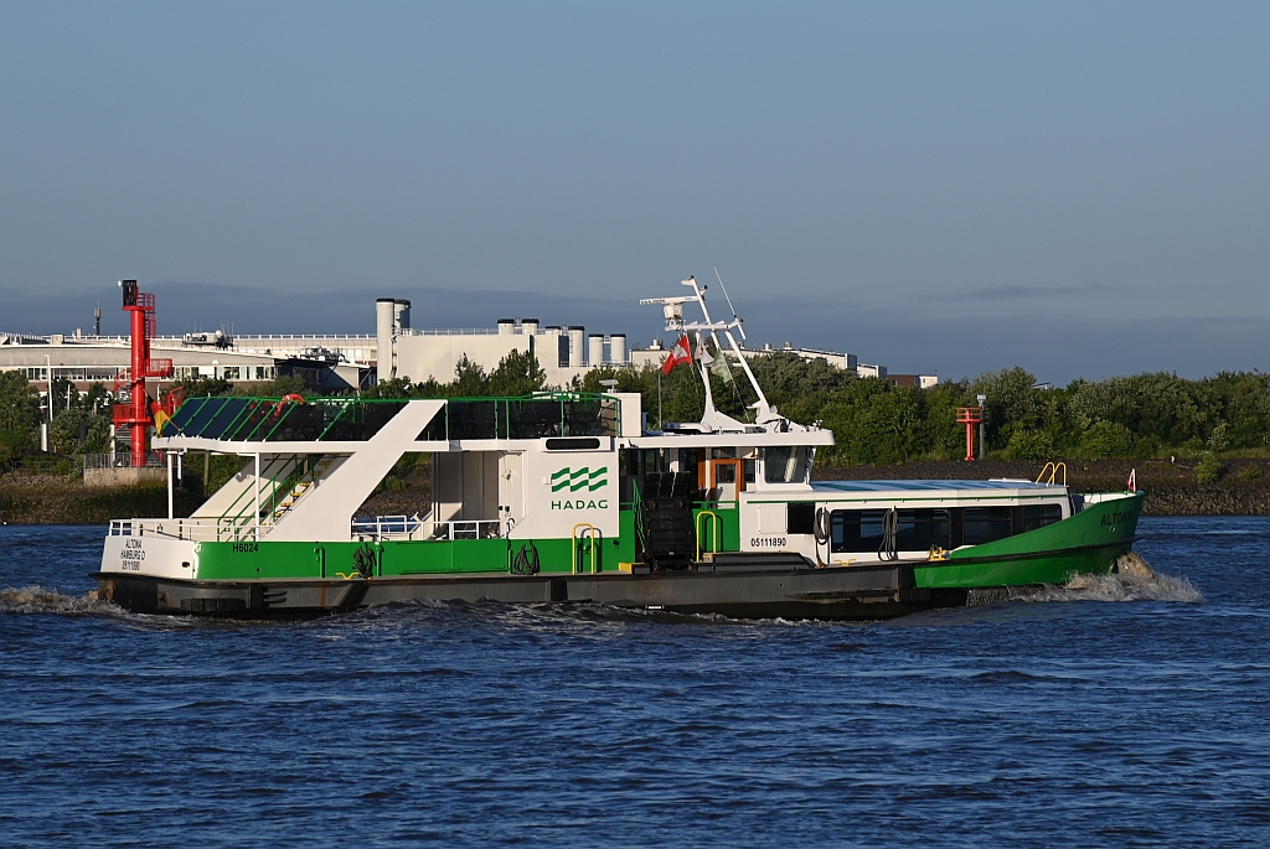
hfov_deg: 17.0
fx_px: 4237
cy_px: 424
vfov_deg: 11.4
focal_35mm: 120
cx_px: 635
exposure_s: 1/500
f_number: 6.3
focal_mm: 120
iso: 100
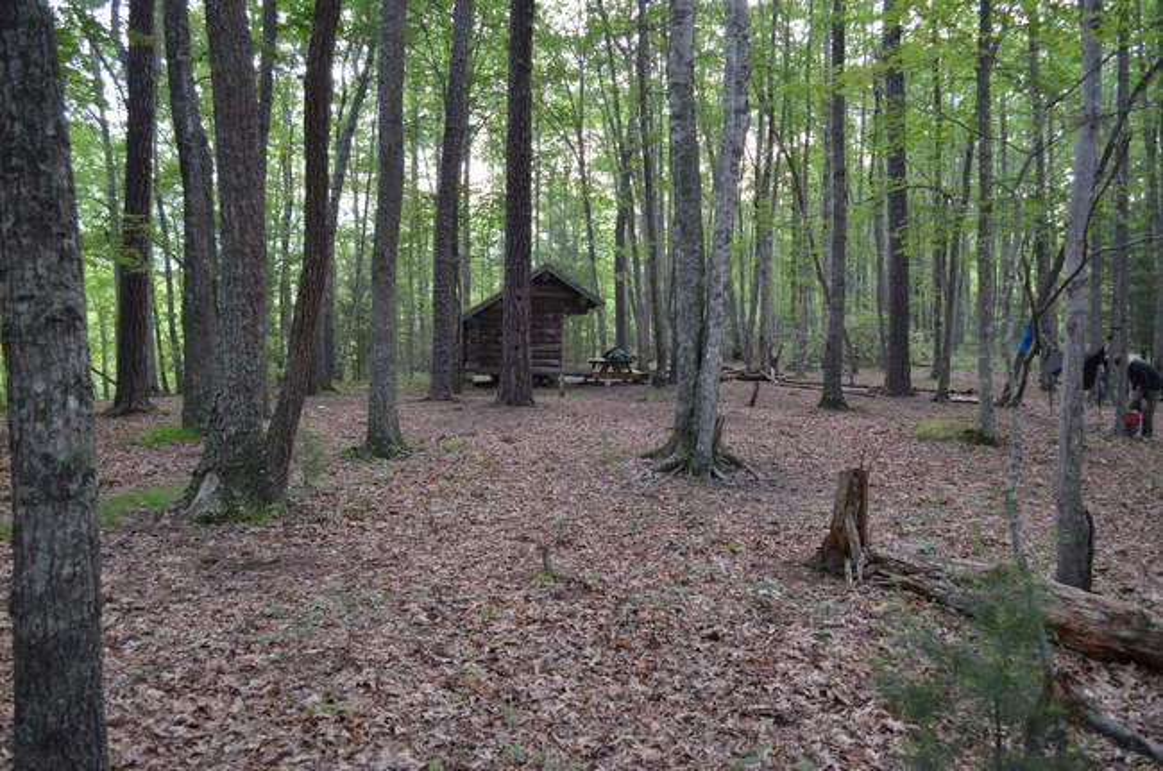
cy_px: 386
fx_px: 871
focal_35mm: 27
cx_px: 582
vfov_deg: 47.8
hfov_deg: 67.5
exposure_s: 1/50
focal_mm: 18
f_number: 4.5
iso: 400
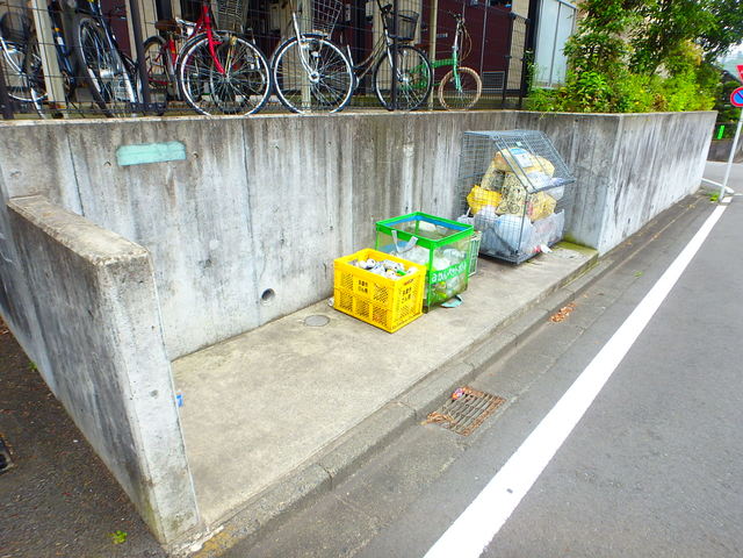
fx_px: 451
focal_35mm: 21
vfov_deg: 63.4
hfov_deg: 79.0
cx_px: 372
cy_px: 279
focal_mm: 3.7
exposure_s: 1/200
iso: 125
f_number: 3.5
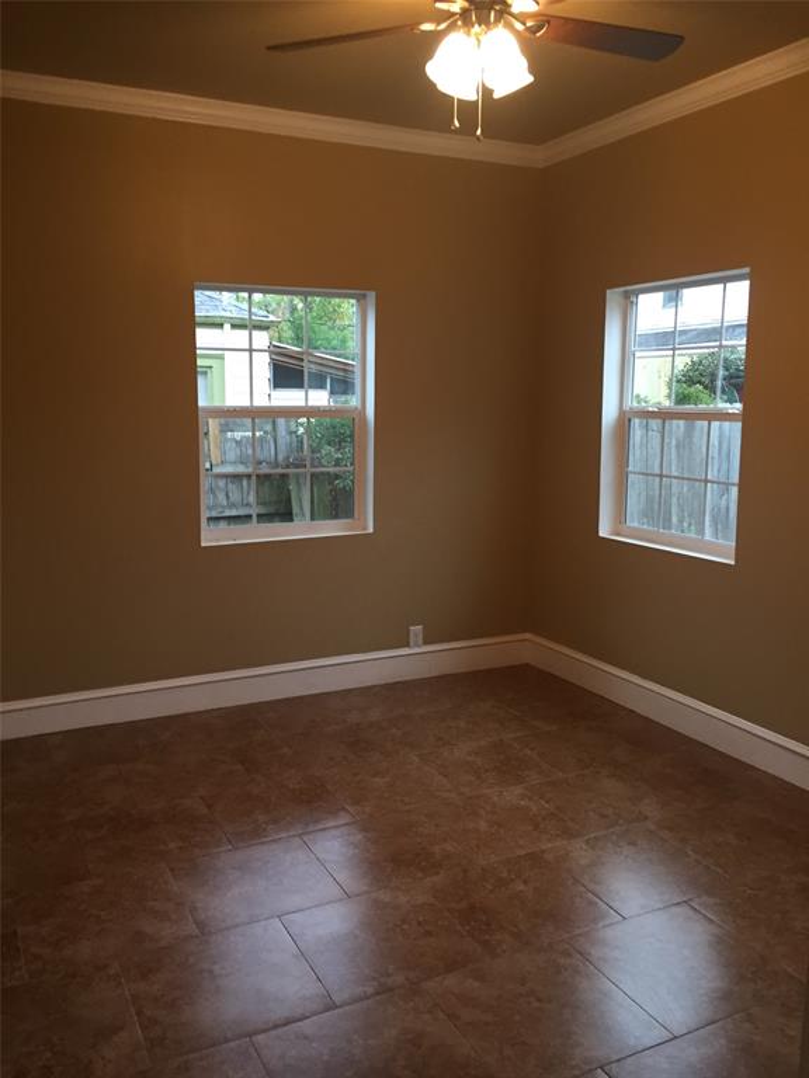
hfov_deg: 48.2
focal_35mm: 29
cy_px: 539
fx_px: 904
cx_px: 404
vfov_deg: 61.7
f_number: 2.2
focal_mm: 4.15
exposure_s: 1/30
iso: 125
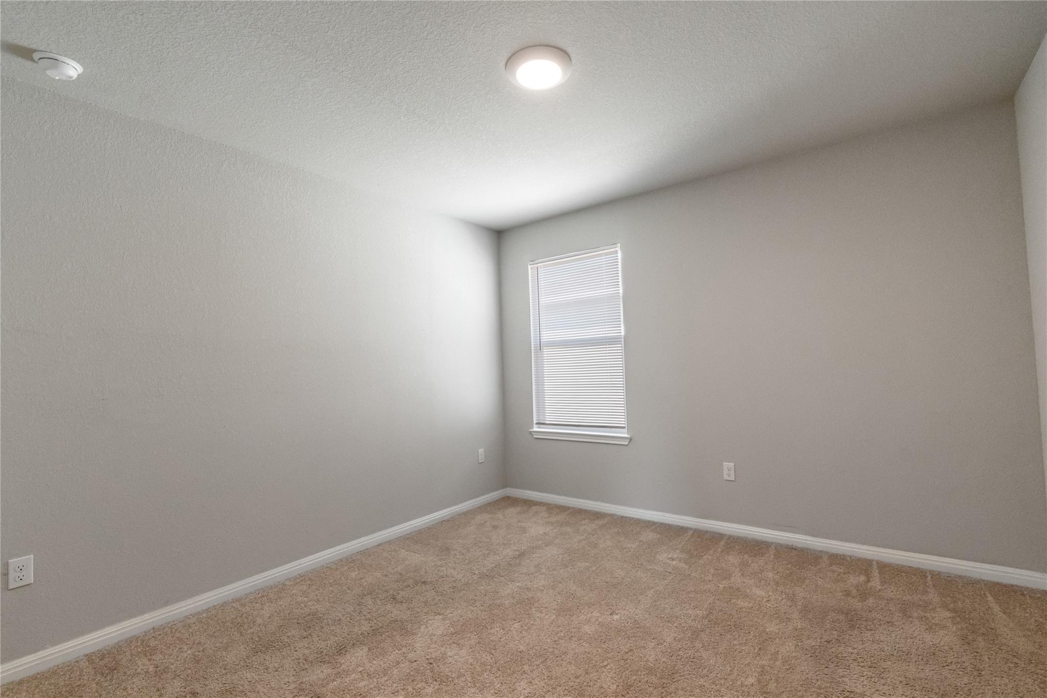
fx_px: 436
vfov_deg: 77.3
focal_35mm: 15
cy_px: 349
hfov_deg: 100.4
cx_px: 524
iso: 250
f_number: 8
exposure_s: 1/40
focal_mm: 10
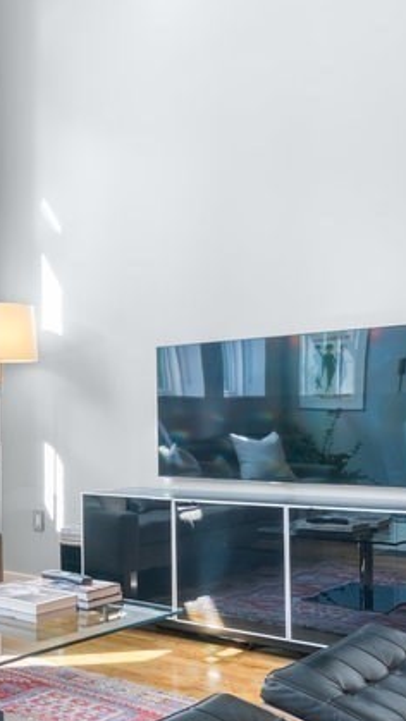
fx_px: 765
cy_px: 428
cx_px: -114
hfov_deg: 25.7
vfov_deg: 50.2
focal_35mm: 40
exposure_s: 1.3
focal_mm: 16
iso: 200
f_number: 8
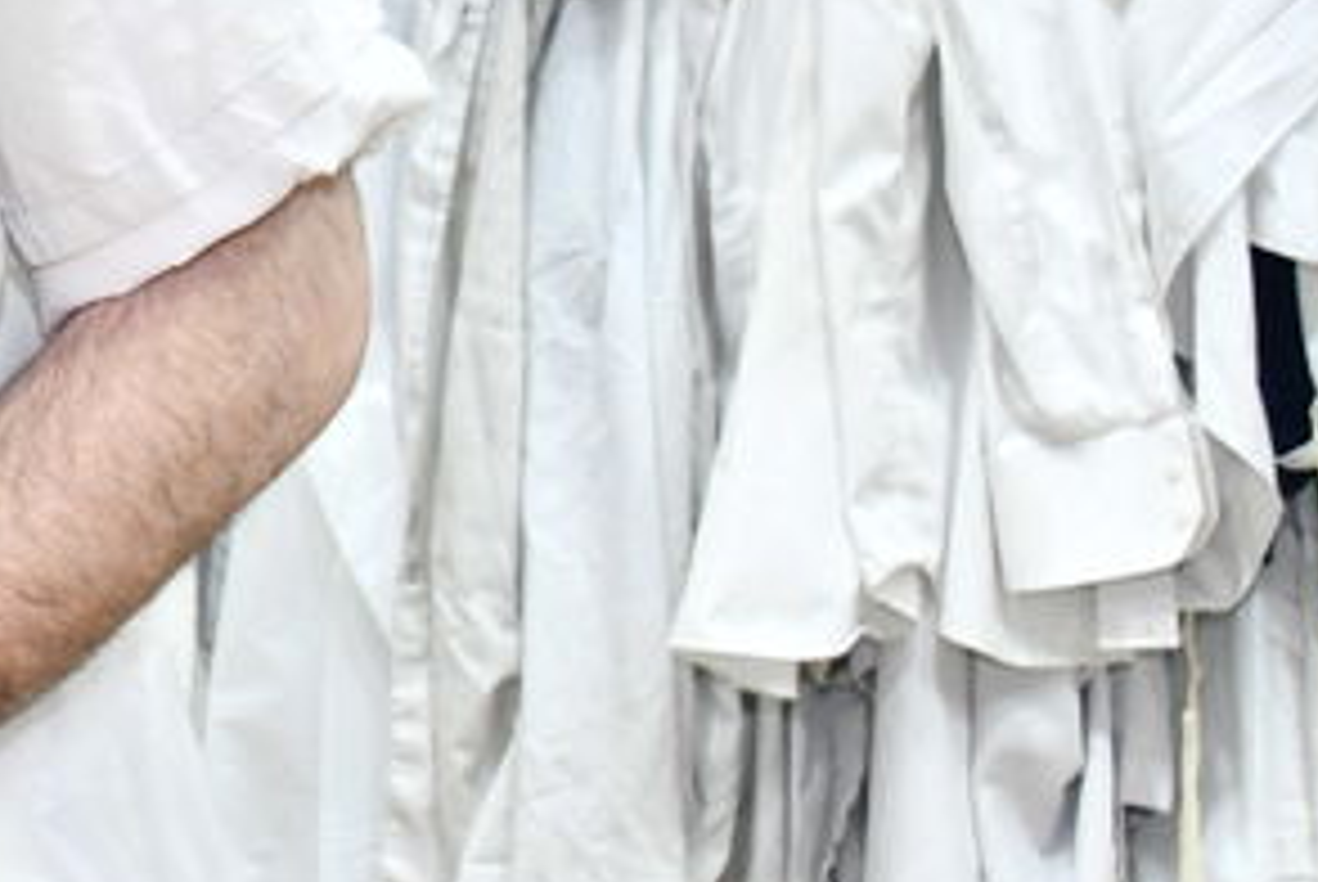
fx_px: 6120
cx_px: -742
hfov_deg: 11.7
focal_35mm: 167
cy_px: -160
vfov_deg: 8.2
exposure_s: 1/100
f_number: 5.6
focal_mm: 35
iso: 1000
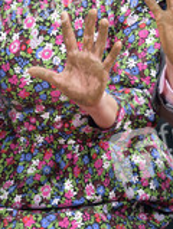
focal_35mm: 222
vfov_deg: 8.9
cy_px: 76
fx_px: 1473
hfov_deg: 6.7
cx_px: 53
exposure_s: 1/250
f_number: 5.3
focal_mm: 92
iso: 160
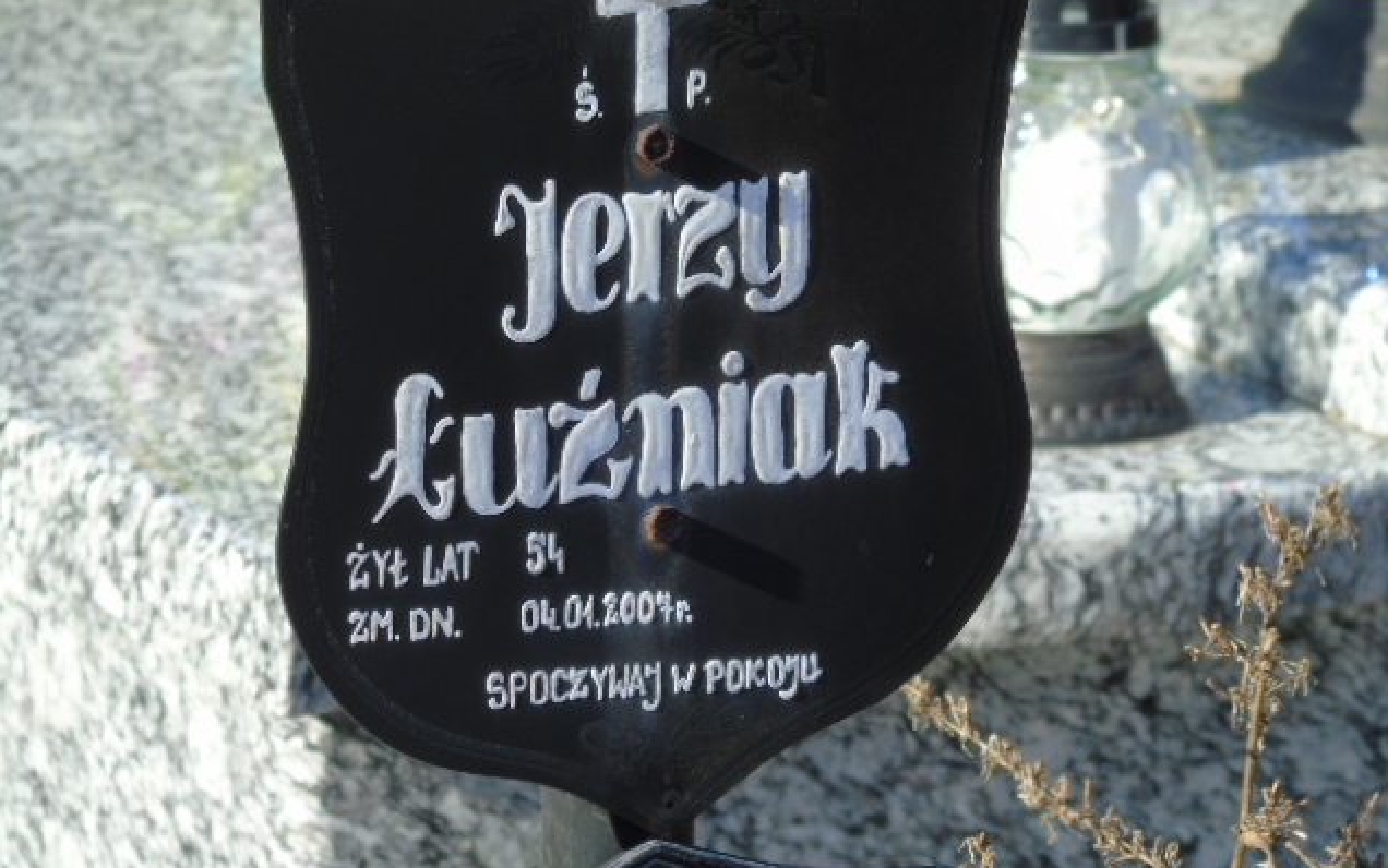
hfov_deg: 6.2
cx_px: 692
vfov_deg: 3.9
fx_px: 12790
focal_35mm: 338
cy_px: 434
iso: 80
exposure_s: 1/200
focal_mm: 57
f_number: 5.1
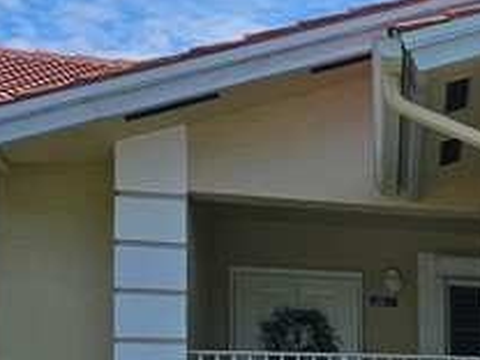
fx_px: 1567
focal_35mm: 113
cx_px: 1119
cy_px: 492
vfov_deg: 12.6
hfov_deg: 13.3
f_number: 1.7
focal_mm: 6.3
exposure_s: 1/1053
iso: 10
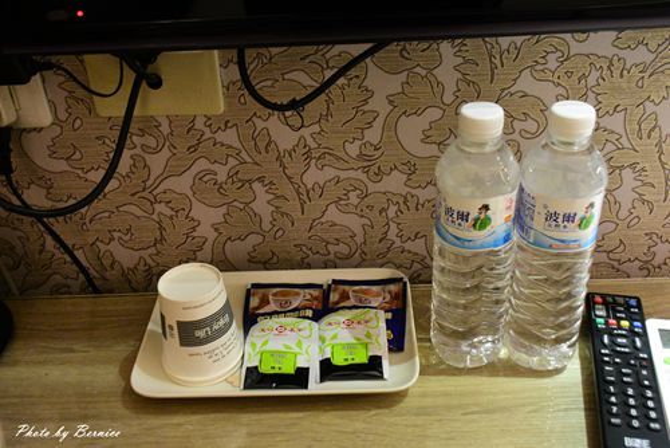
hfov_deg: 49.5
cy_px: 224
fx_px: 726
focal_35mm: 39
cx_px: 335
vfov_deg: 34.3
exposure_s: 1/25
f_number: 5.6
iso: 6400
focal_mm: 26
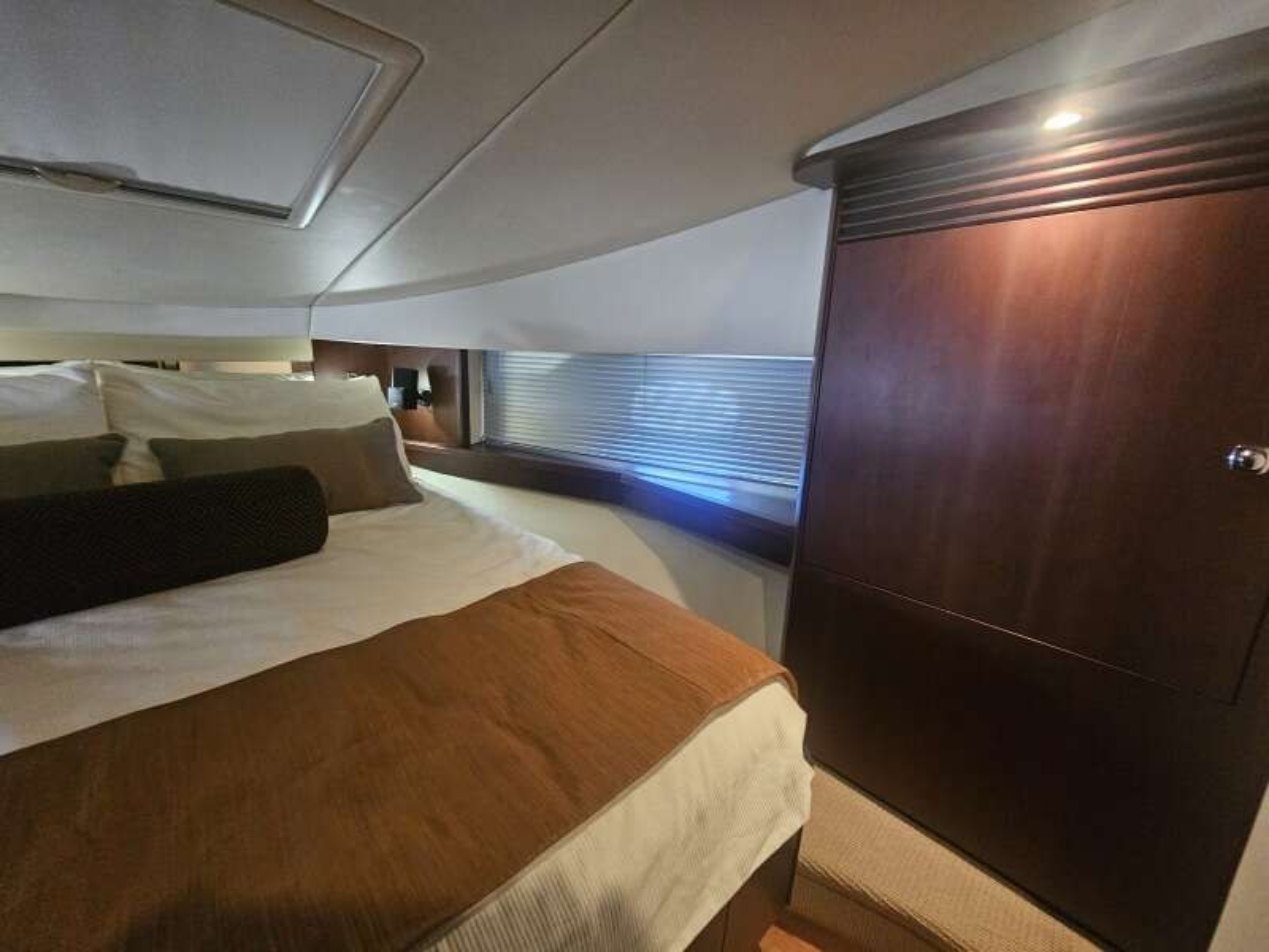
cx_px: 634
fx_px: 477
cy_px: 476
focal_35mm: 13
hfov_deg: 106.2
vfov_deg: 89.9
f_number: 2.2
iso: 800
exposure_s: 1/24
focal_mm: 2.2
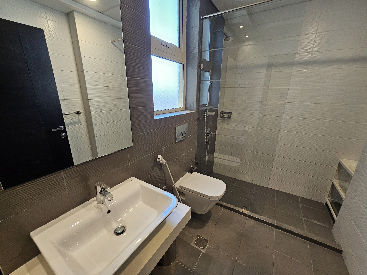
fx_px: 138
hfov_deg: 106.2
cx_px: 184
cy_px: 138
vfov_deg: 89.9
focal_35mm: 13
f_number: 2.2
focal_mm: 2.2
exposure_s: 1/50
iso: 160
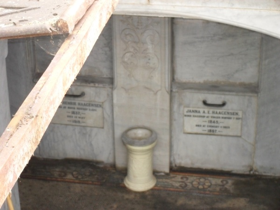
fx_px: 849
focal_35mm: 105
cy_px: 105
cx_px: 140
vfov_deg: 14.1
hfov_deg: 18.7
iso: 320
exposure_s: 1/60
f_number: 5.8
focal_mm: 18.9
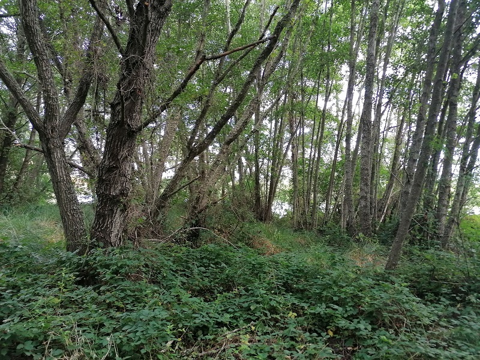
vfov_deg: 51.4
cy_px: 180
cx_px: 240
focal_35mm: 27
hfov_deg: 65.3
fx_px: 374
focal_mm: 4.75
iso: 200
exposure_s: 1/60
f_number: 1.8
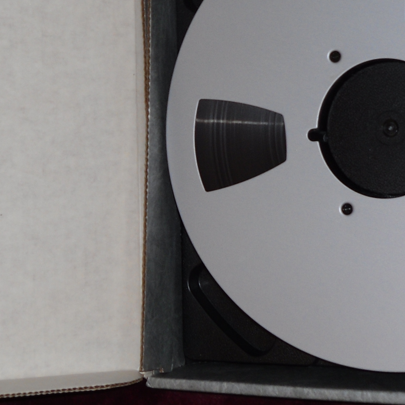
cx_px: 126
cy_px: 125
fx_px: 1099
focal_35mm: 83
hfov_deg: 20.8
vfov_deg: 20.8
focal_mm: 6
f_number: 2.8
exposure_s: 1/45
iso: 80
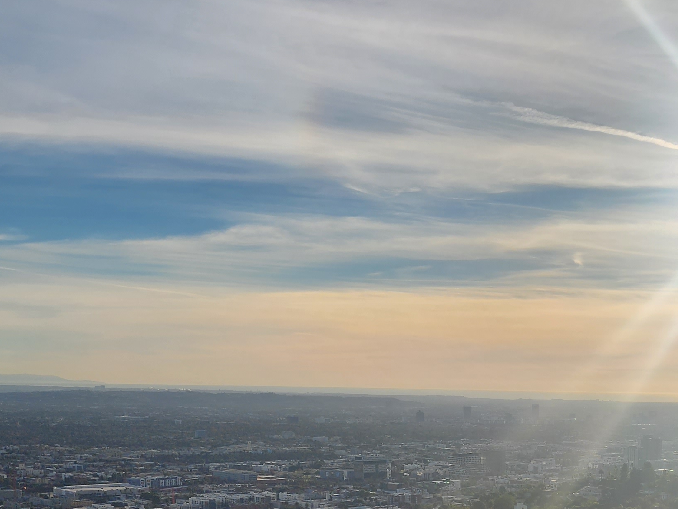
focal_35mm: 56
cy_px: 488
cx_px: 715
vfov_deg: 25.1
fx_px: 1097
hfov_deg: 31.2
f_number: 1.8
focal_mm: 6.4
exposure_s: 1/3229
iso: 12
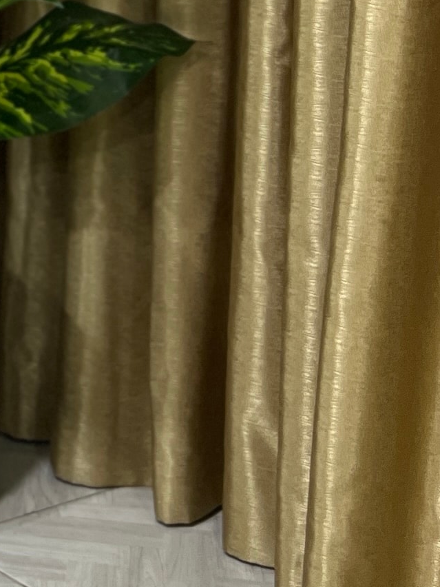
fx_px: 2085
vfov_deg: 15.3
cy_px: -180
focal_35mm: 123
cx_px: -433
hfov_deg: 11.0
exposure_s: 1/50
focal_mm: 5.7
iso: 100
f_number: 1.5
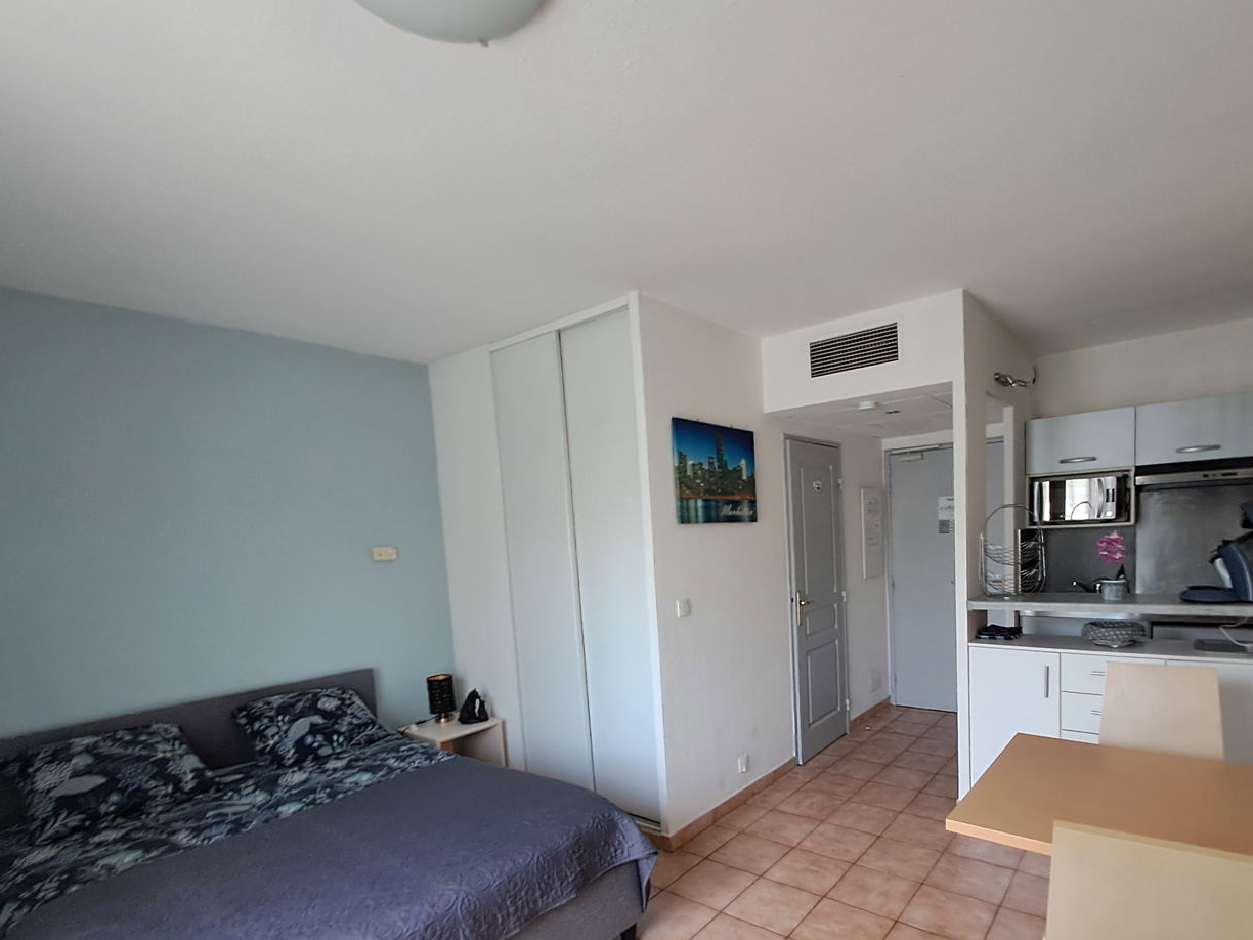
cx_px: 706
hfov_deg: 90.6
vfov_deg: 73.7
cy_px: 578
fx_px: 615
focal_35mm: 17
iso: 160
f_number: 2.2
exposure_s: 1/40
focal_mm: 1.42
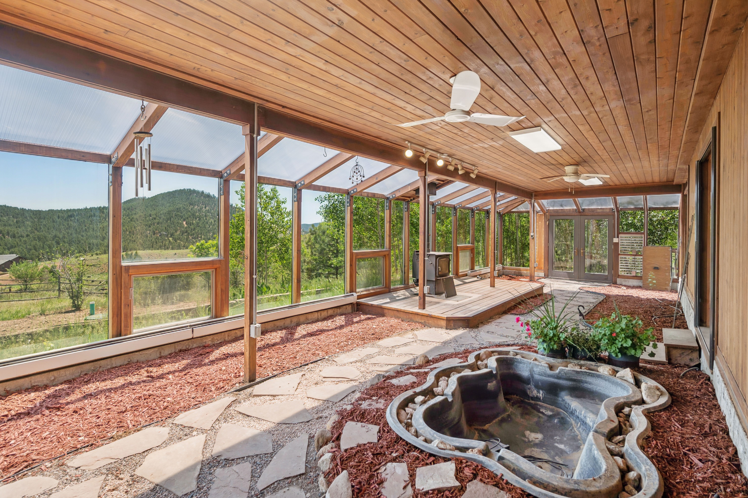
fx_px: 343
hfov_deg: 95.0
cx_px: 374
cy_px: 249
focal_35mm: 16
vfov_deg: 72.0
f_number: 5.6
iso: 125
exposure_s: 1/250
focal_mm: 16.5
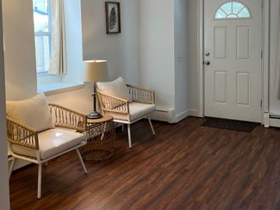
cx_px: 159
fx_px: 324
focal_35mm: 40
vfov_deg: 35.2
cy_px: 52
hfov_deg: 46.7
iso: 125
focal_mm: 5.1
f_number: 1.6
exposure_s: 1/120
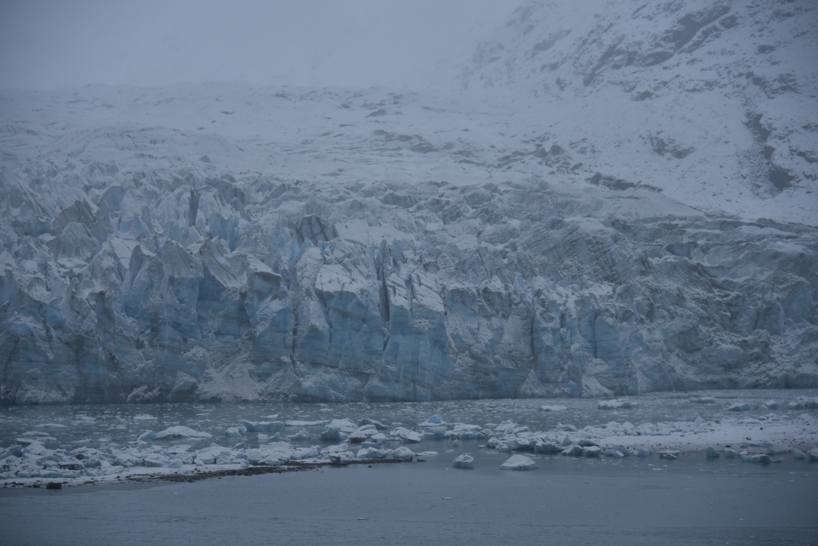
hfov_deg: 15.2
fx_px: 3068
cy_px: 273
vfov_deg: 10.2
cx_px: 409
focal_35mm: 135
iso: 100
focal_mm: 135
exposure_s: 1/320
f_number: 5.6
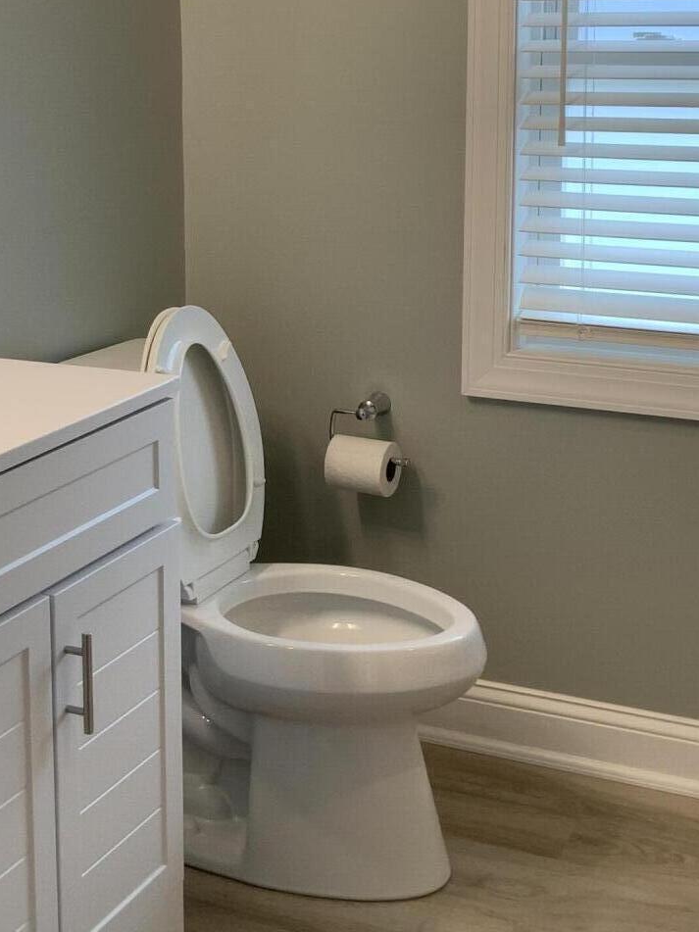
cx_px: 338
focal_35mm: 61
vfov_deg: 31.1
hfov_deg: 24.0
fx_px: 1643
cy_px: 234
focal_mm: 3
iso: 32
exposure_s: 1/120
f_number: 1.8
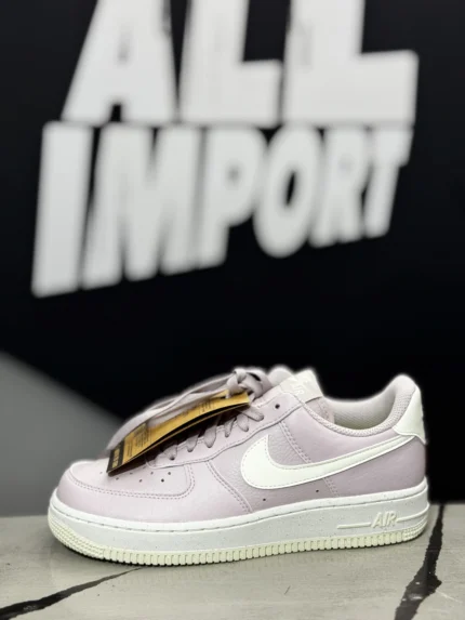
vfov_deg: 39.6
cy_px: 310
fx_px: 859
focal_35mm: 48
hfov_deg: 30.3
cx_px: 232
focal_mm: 6.76
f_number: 1.78
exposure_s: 1/60
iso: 200
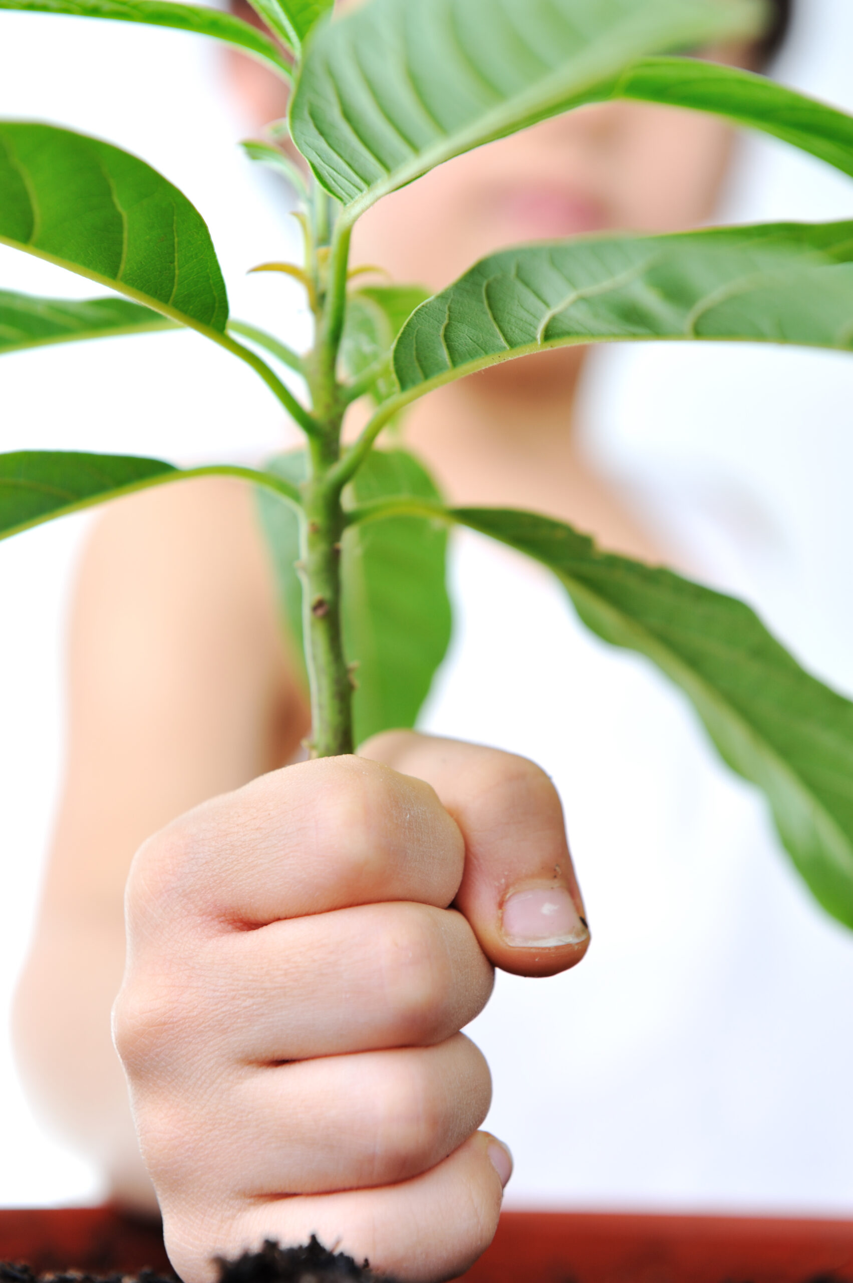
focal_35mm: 70
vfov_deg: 28.9
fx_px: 2491
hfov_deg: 19.4
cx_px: 426
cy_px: 642
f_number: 6.3
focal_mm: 70
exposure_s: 1/100
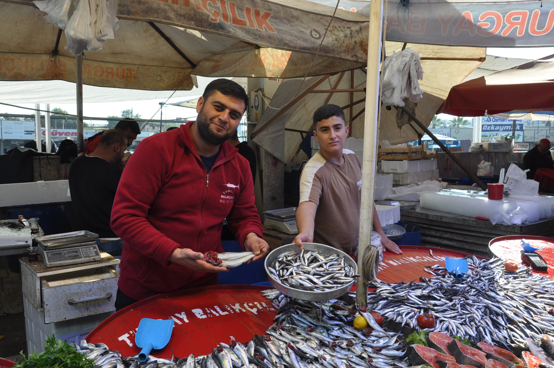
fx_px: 484
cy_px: 184
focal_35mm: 32
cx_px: 277
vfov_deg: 41.6
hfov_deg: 59.6
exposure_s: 1/100
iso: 200
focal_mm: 21
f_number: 10
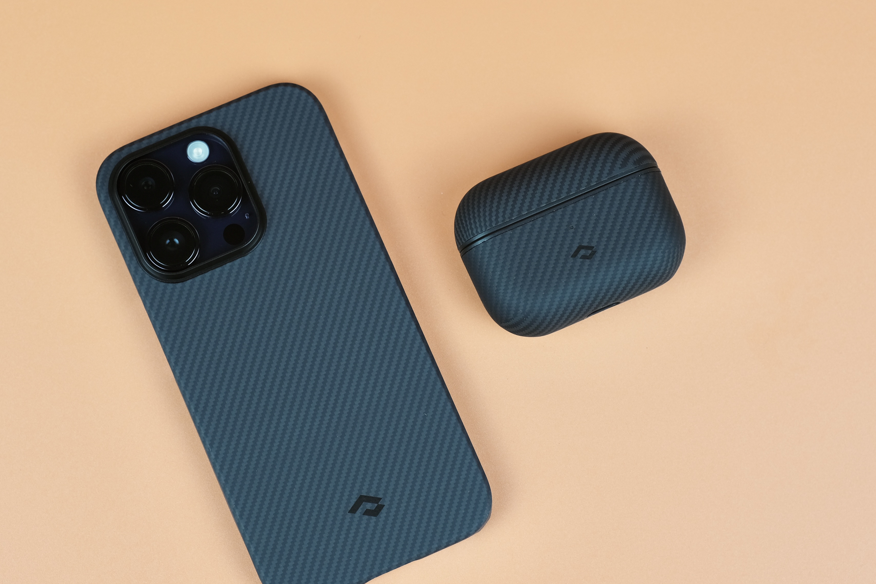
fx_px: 2263
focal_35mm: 93
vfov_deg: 14.7
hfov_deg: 21.9
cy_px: 317
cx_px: 419
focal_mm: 56
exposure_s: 1/50
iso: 320
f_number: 4
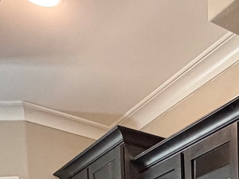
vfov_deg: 16.2
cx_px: 318
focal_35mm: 71
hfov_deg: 23.8
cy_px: 353
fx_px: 490
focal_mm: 2.22
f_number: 2.2
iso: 250
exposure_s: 1/60
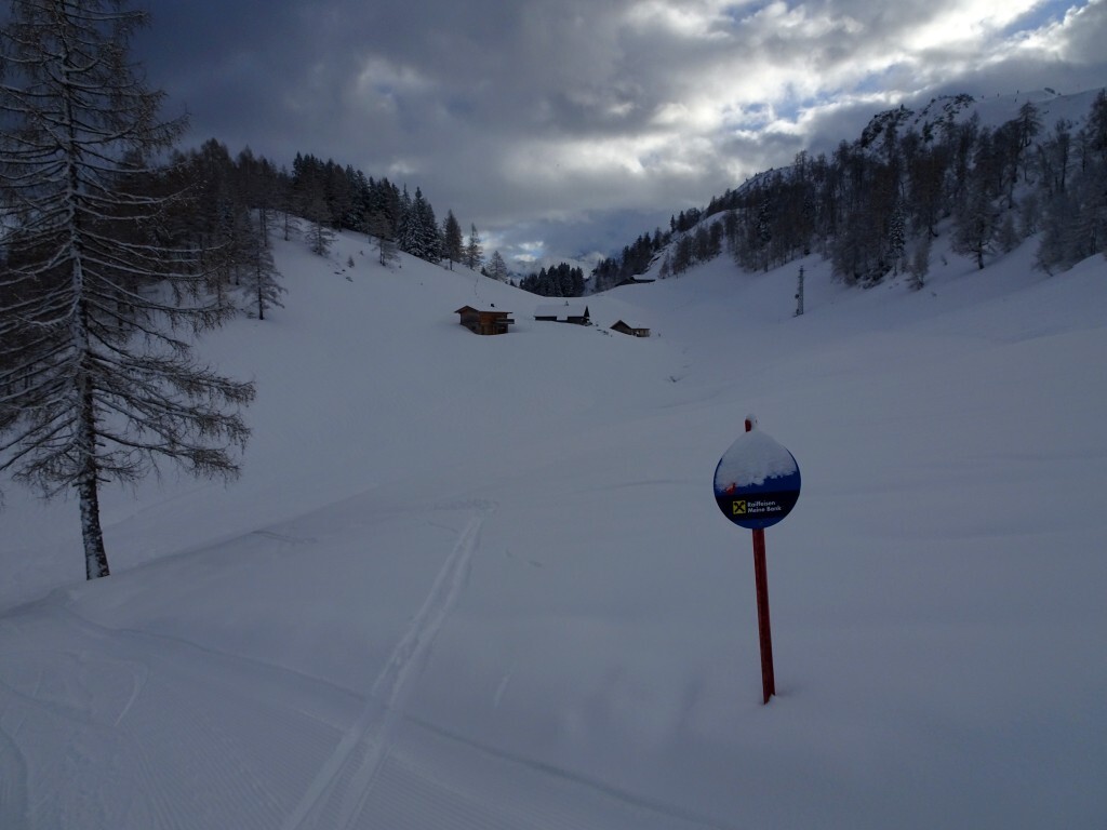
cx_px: 554
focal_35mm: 24
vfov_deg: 56.8
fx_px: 768
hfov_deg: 71.6
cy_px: 415
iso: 80
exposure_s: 1/2000
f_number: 3.5
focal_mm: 4.1
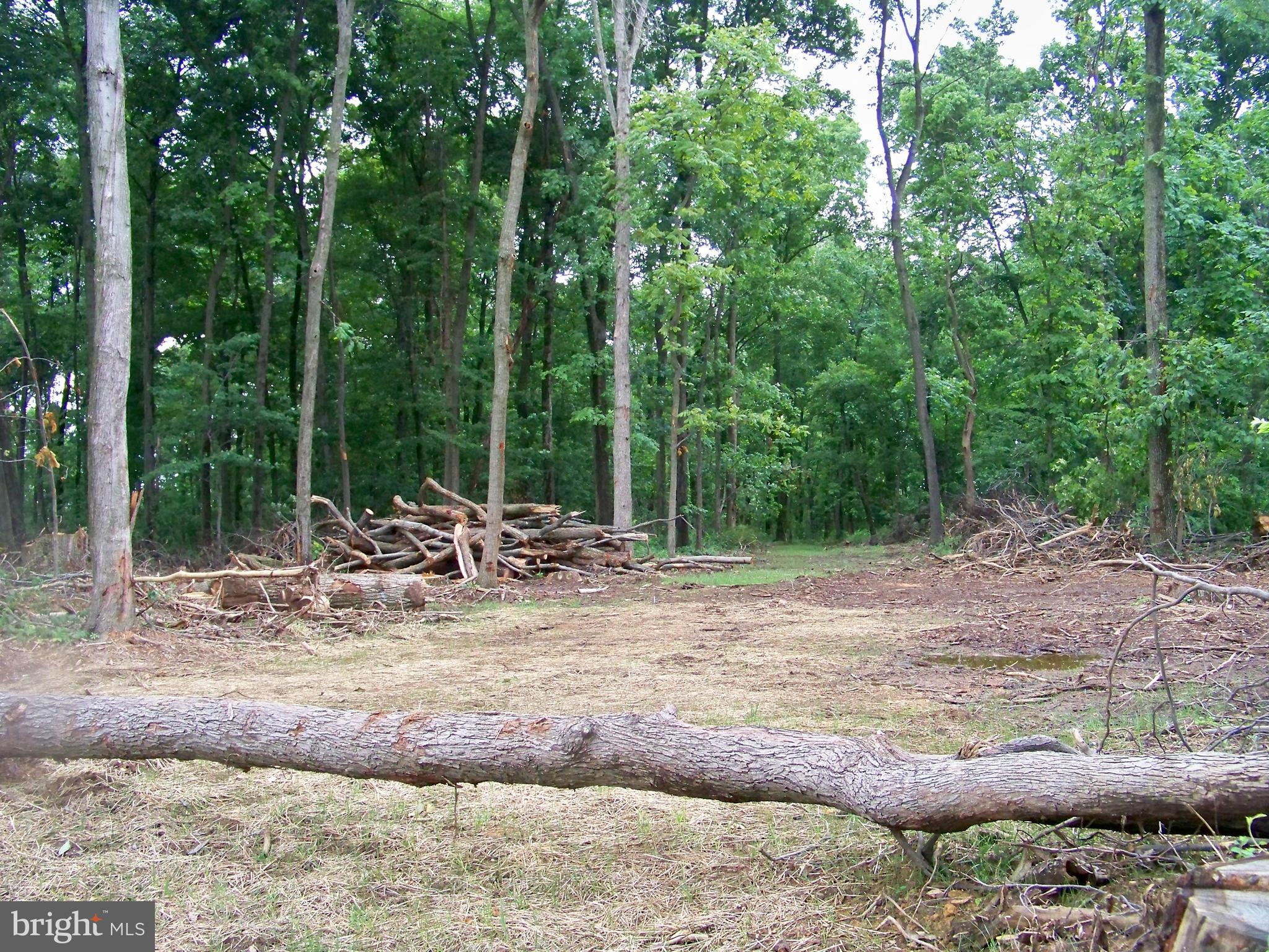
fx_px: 1210
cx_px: 634
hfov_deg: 55.4
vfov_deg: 42.9
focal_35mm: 33
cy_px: 476
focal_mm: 5.85
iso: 400
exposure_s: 1/200
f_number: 2.8
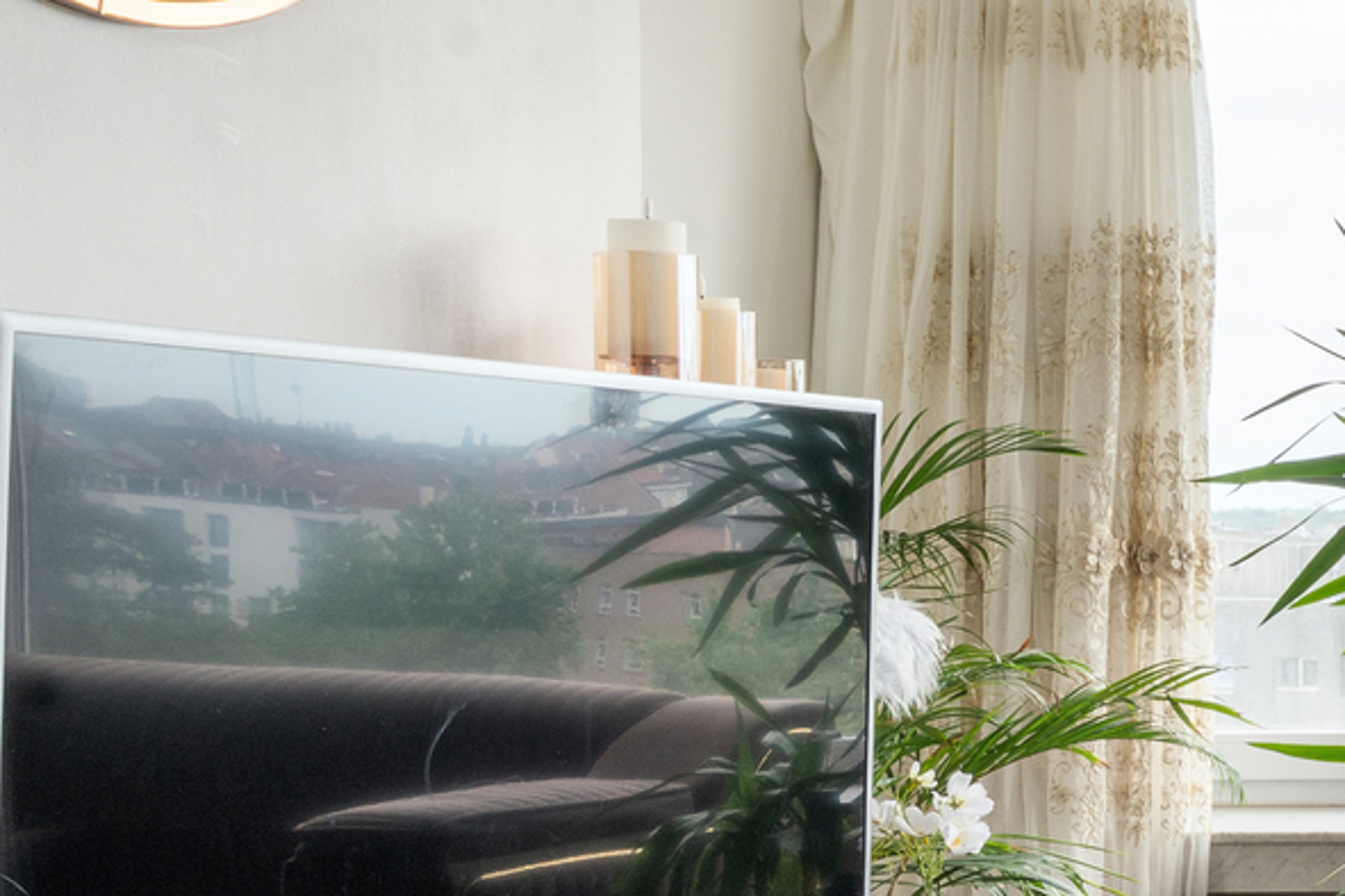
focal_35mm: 65
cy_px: 534
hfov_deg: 22.2
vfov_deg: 20.9
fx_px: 2428
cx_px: 2267
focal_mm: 16
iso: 250
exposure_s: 1/15
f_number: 11
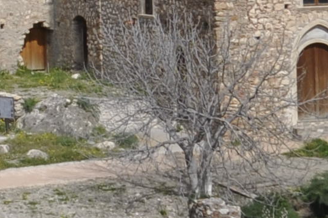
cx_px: -177
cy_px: -112
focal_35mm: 286
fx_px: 2601
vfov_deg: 4.8
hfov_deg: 7.1
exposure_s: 1/320
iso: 200
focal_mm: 24
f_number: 9
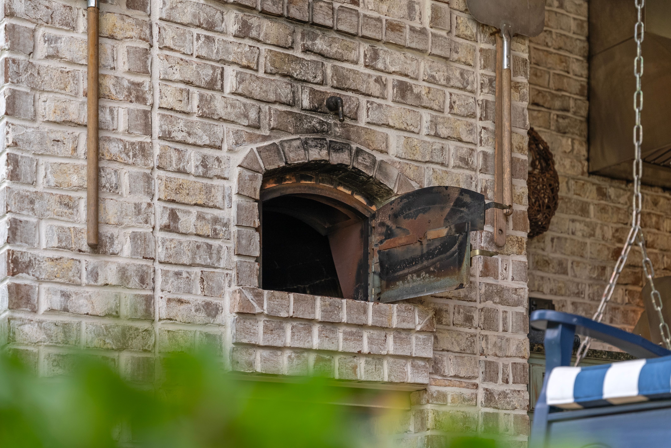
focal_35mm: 70
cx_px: 336
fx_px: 1305
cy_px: 224
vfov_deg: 19.5
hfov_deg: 28.8
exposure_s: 1/1000
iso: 320
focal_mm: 70
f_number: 2.8
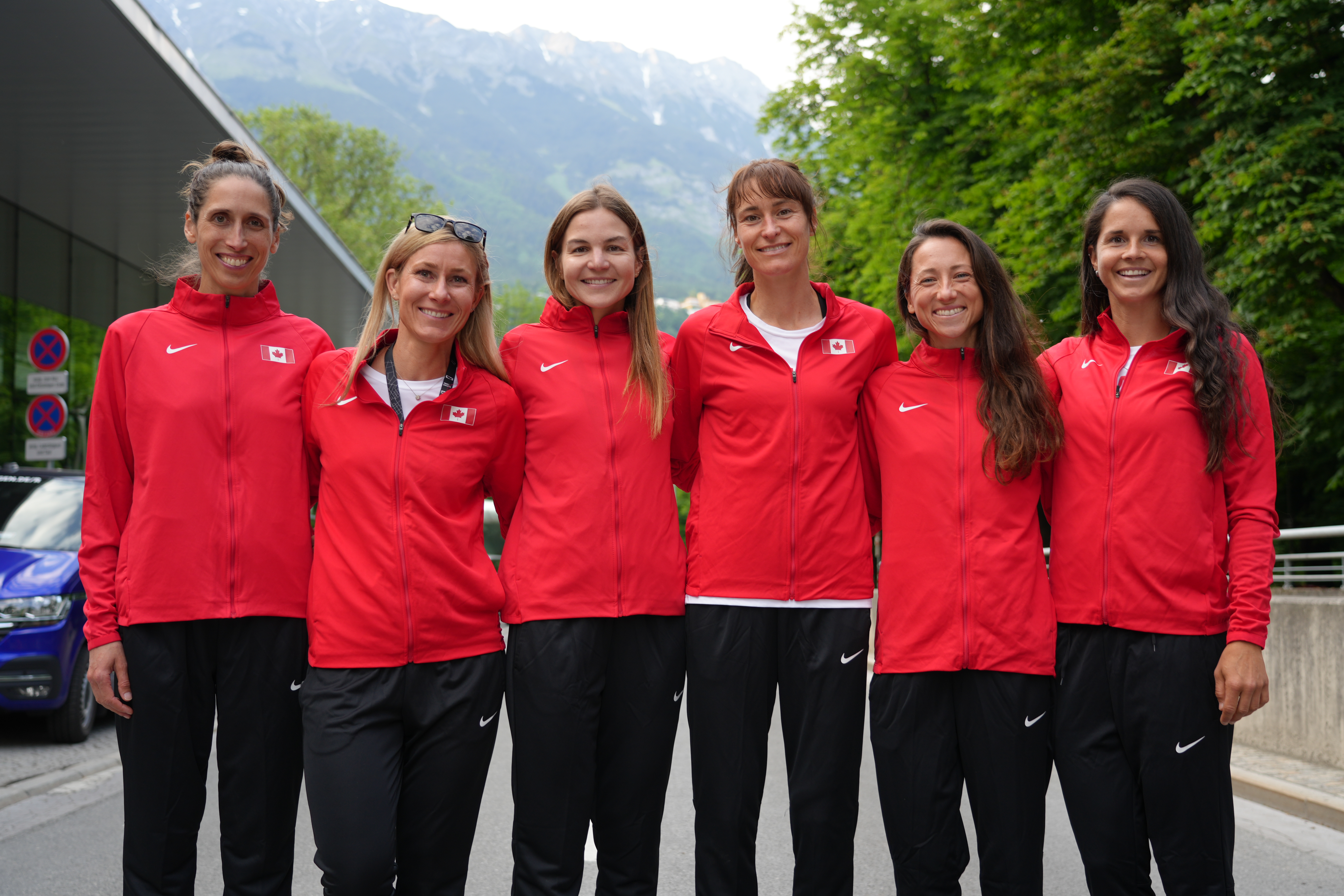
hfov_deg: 46.4
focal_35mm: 42
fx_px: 1568
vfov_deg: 31.9
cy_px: 448
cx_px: 672
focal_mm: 42
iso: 160
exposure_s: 1/160
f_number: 4
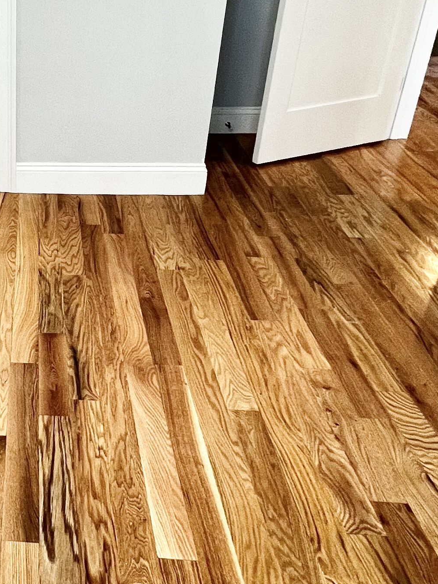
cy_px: 219
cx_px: -57
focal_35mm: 39
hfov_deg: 32.0
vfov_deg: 47.4
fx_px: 658
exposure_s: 1/120
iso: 160
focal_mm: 1.57
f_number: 1.8
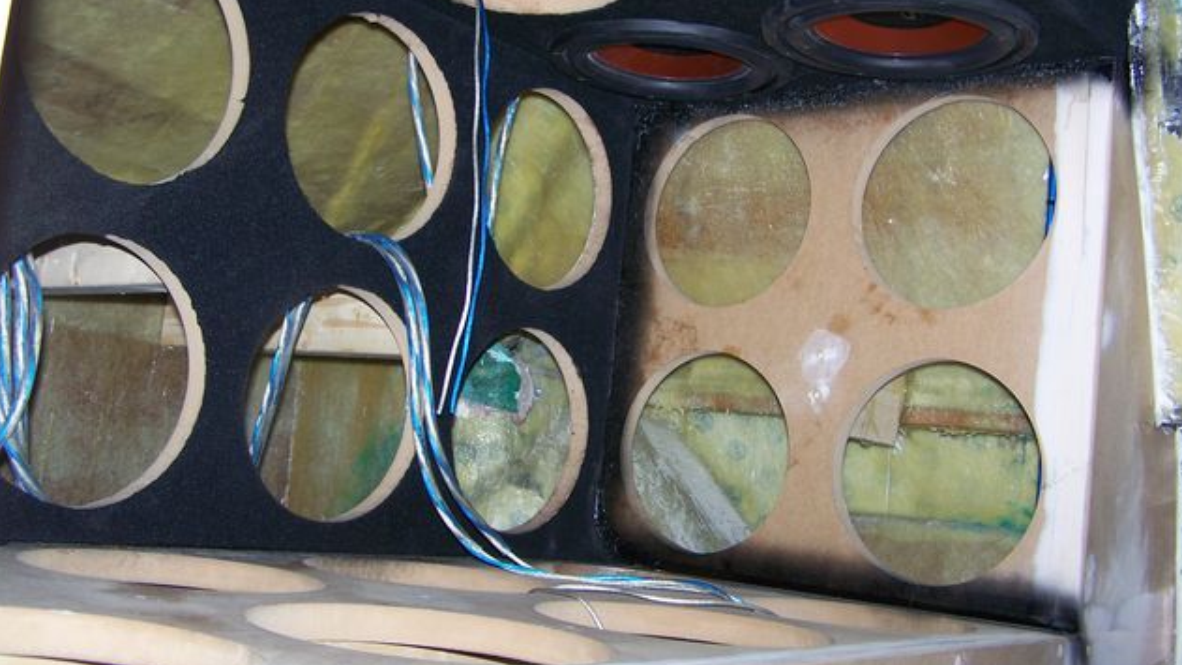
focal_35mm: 42
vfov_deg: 28.3
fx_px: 1316
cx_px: 592
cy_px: 285
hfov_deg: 48.4
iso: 80
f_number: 2.8
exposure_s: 1/60
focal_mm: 6.3
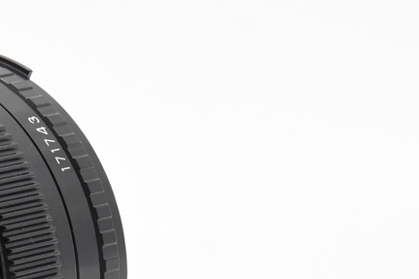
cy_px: 283
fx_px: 4863
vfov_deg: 3.3
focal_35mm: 418
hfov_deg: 4.9
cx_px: -142
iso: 1600
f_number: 11
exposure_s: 1/125
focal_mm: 80
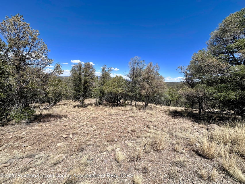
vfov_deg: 85.7
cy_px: 92
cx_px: 122
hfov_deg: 102.1
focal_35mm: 14
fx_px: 99
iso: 50
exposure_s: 1/2353
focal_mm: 2.22
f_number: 2.2
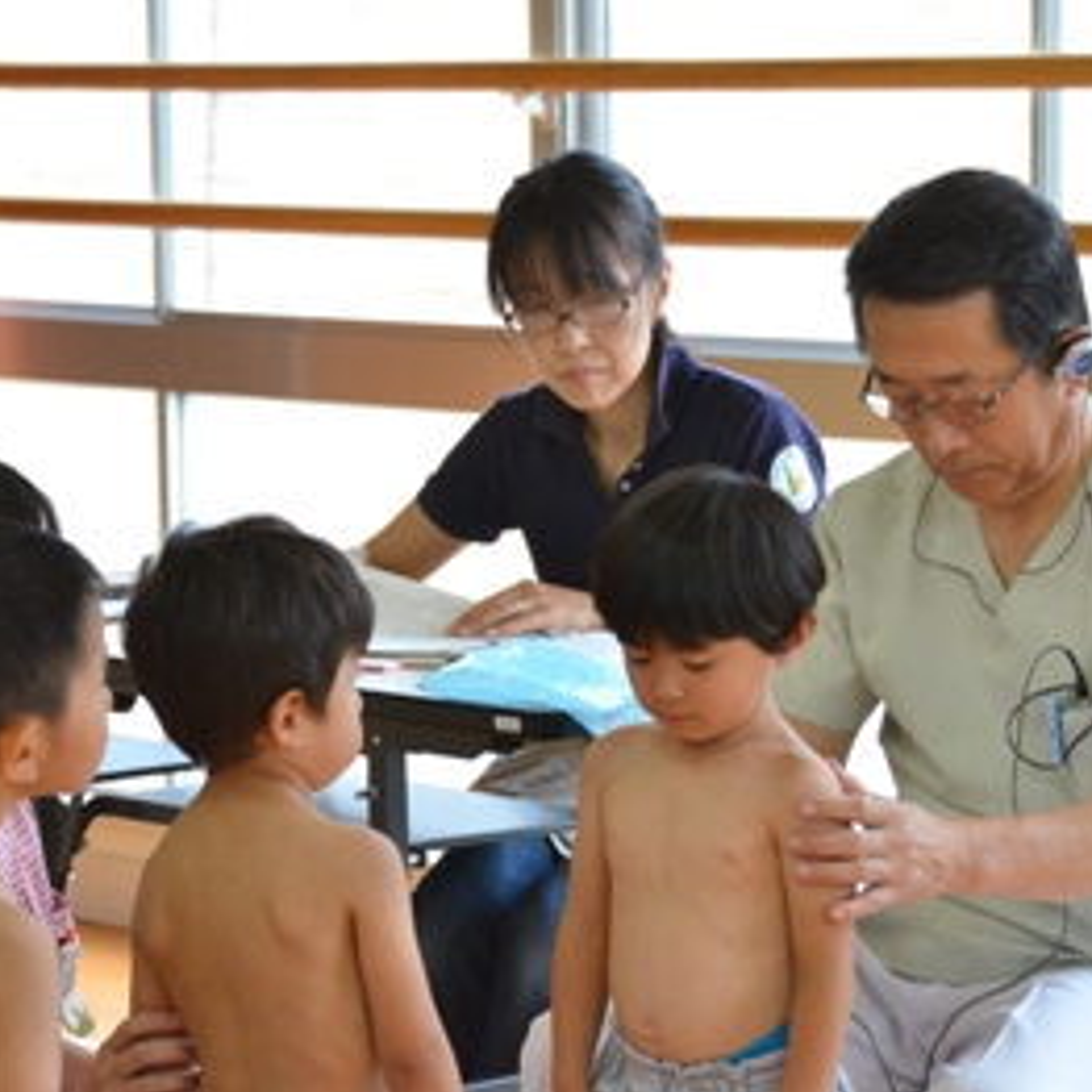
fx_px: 4997
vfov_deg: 12.5
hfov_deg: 12.5
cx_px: 617
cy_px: 544
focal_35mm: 140
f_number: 5
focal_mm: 72
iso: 3200
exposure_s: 1/200
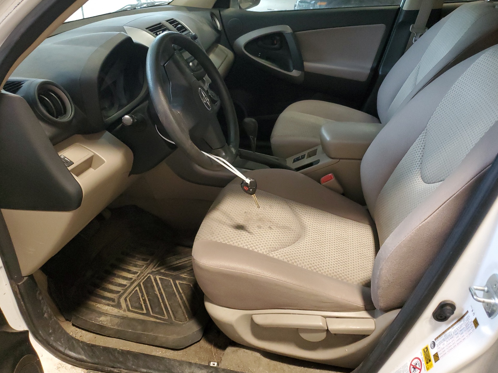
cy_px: 189
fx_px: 388
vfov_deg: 51.4
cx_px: 253
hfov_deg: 65.3
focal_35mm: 27
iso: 359
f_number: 1.5
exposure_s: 1/60.2
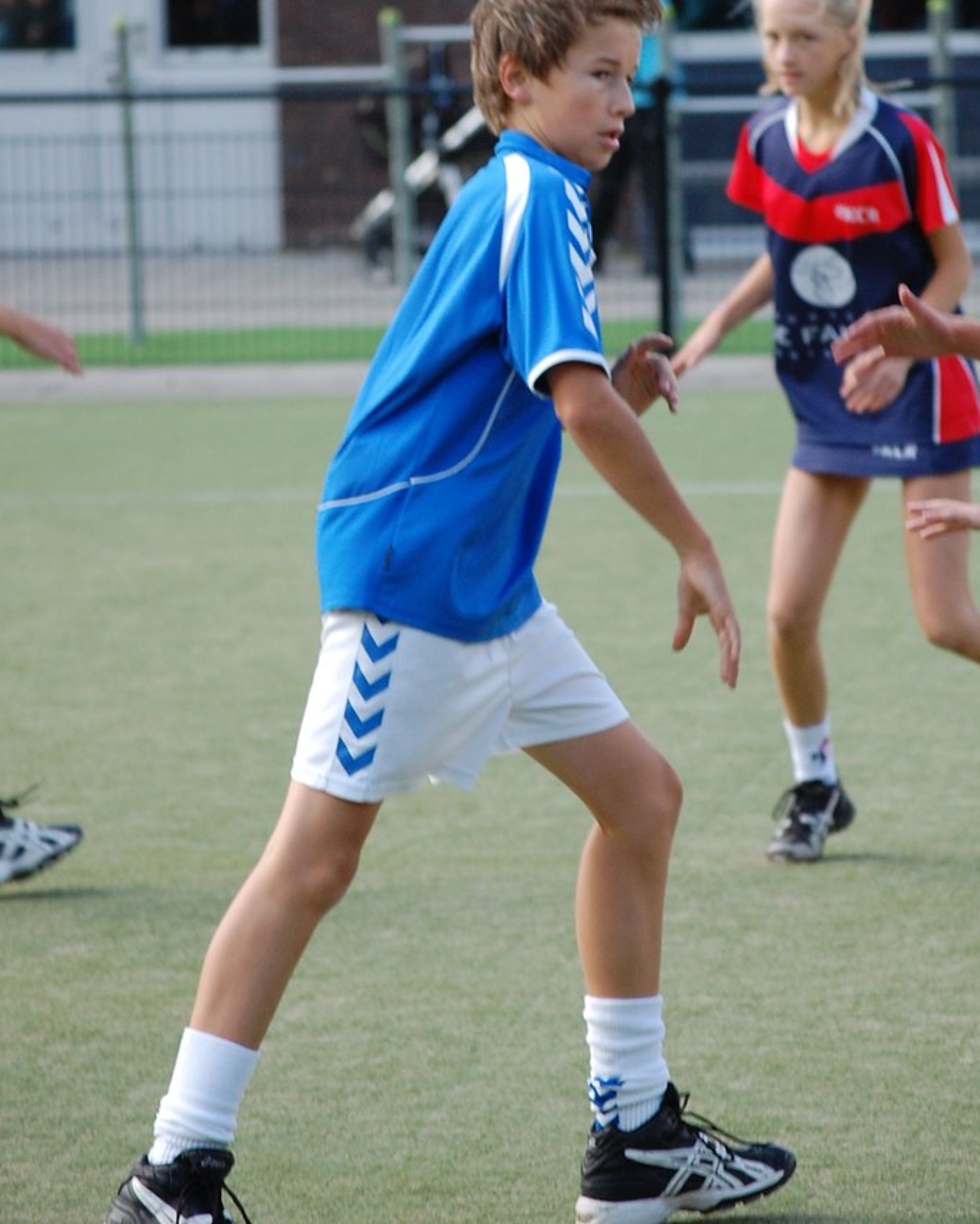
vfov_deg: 10.3
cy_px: 574
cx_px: 490
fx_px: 6777
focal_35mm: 187
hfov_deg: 8.3
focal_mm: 110
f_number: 4.8
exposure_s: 1/500
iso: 500
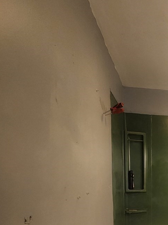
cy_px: 200
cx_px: 191
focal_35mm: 31
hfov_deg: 37.0
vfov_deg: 51.8
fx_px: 201
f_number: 2.2
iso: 400
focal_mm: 2.2
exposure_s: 1/40
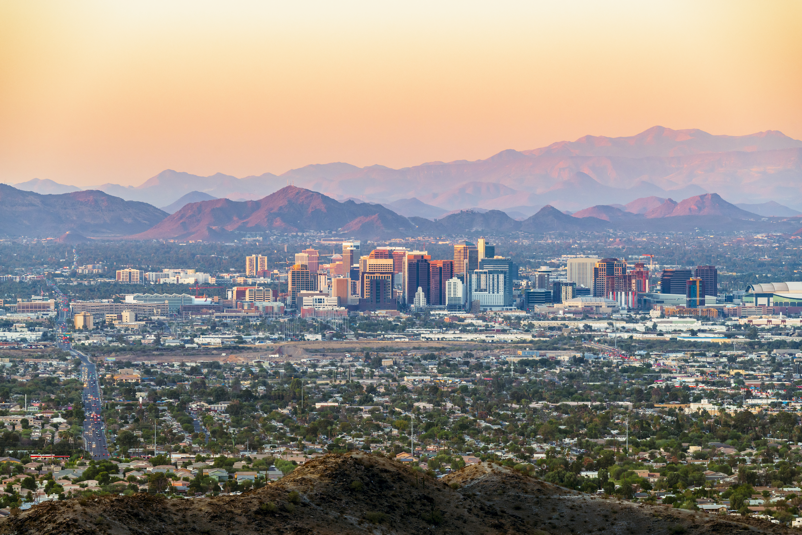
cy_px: 268
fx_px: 6237
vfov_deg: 4.9
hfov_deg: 7.4
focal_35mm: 280
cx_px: 401
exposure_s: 1/50
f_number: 7.1
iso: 250
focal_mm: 280
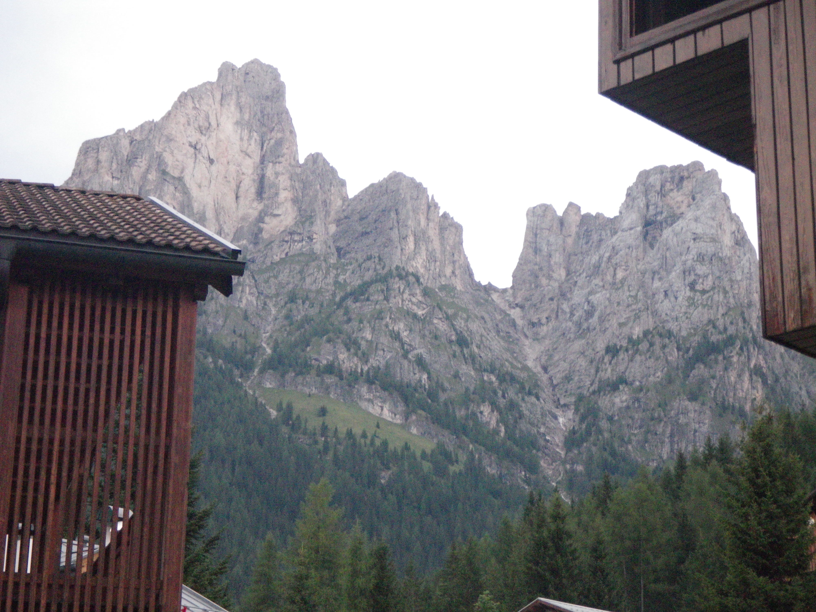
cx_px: 408
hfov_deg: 25.3
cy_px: 306
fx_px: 1815
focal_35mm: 77
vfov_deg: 19.1
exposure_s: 1/100
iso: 640
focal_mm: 13.7
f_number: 4.8
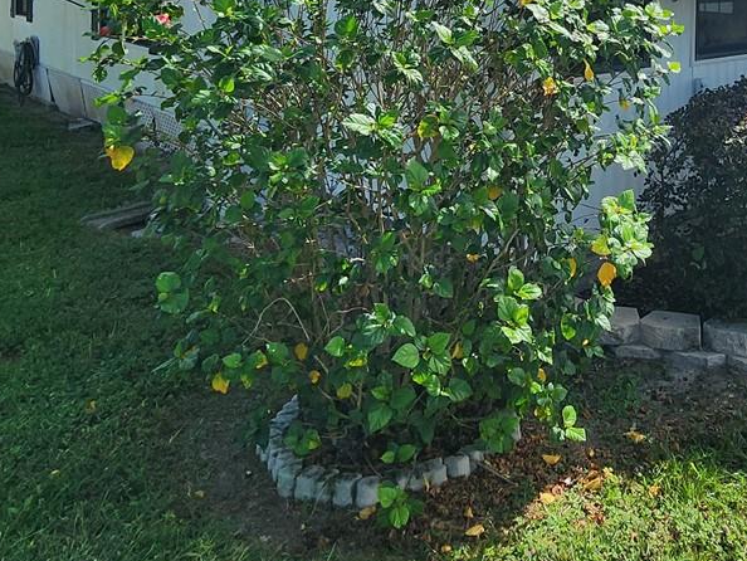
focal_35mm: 35
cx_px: 624
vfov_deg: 35.6
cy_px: -34
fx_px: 756
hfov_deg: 48.8
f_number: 2.2
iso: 50
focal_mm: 2.2
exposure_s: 1/4385
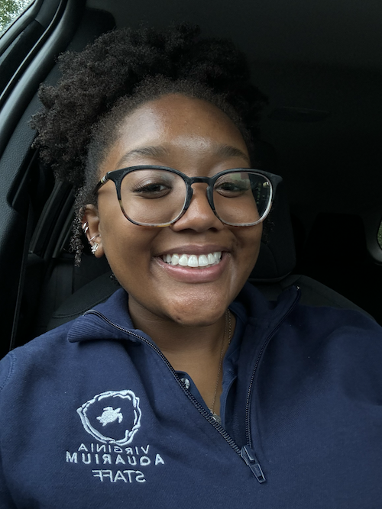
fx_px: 442
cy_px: 254
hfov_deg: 46.8
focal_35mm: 30
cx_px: 191
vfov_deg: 60.0
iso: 250
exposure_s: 1/60
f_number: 1.9
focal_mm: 2.69
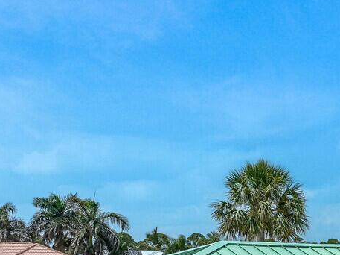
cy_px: 363
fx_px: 824
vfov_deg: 16.3
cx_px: 437
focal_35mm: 84
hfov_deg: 21.2
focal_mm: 12.29
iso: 100
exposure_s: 1/640
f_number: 2.8
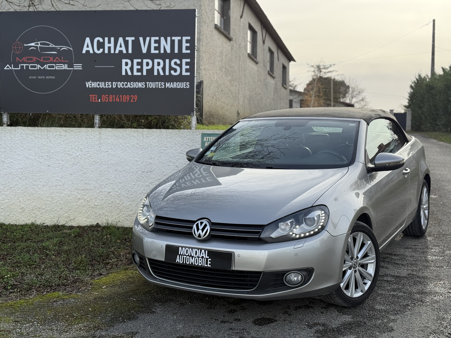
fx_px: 625
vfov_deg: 30.3
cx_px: 226
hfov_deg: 39.7
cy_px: 169
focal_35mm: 48
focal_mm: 6.76
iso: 64
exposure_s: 1/2033
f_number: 1.78
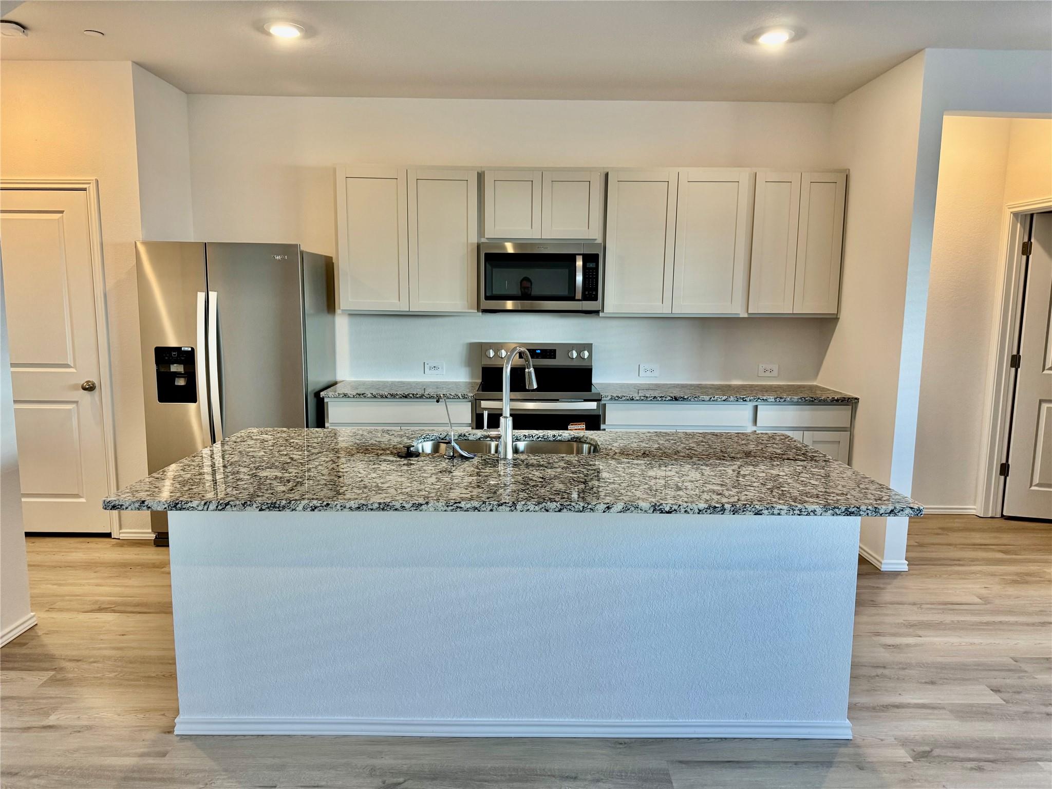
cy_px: 394
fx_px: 729
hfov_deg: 71.6
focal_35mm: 24
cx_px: 526
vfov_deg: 56.8
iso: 200
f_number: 1.78
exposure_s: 1/120
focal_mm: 6.76
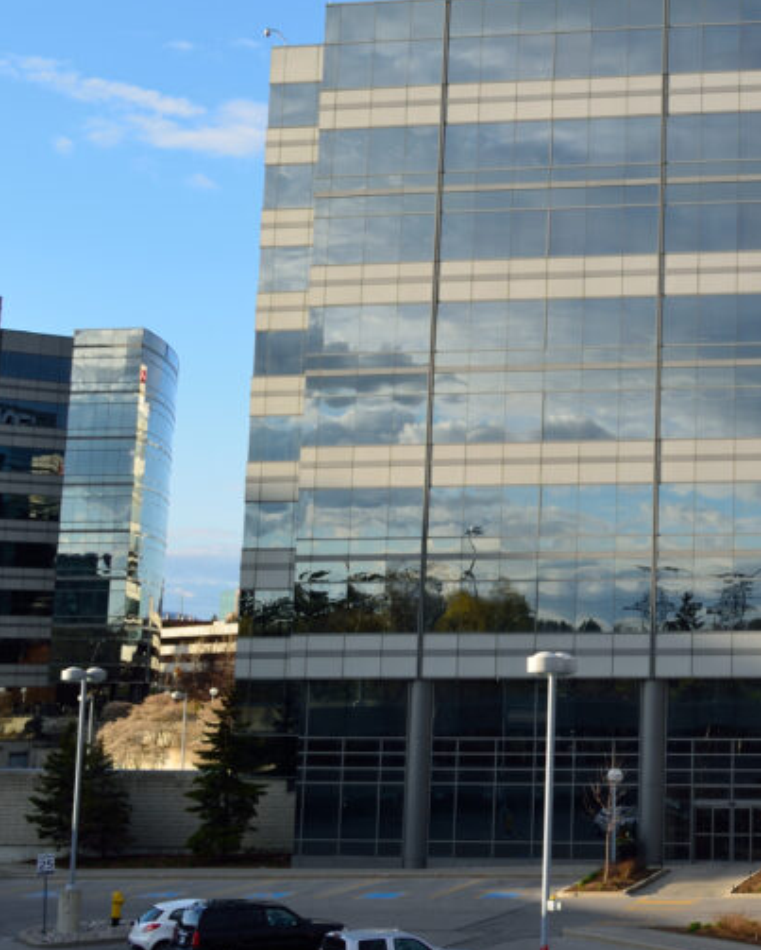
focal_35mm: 67
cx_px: 895
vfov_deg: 28.2
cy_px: 346
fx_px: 1885
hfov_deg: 21.3
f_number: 8
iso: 100
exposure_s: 1/100
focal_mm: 24
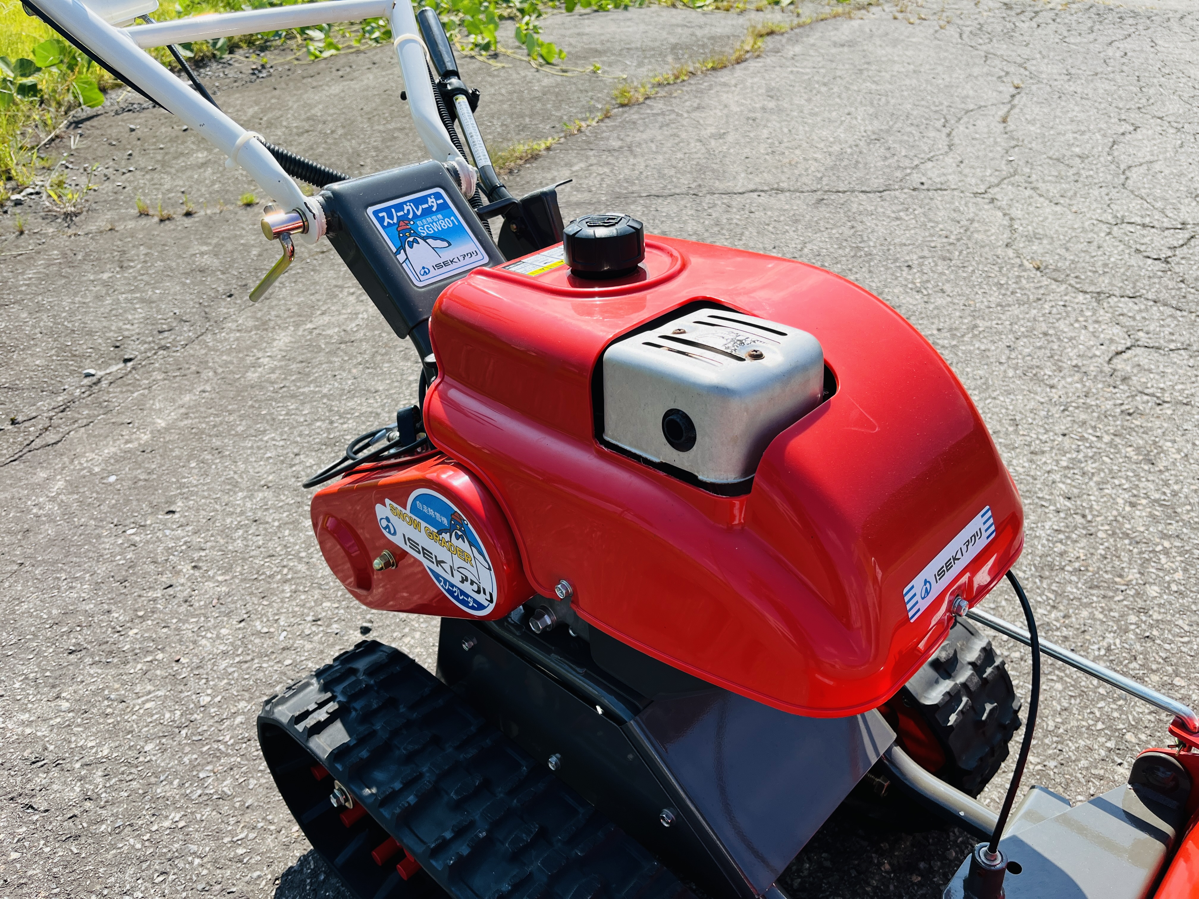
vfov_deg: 53.1
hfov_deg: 67.3
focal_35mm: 26
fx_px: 901
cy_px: 450
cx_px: 600
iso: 50
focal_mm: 5.1
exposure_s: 1/1890
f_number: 1.6
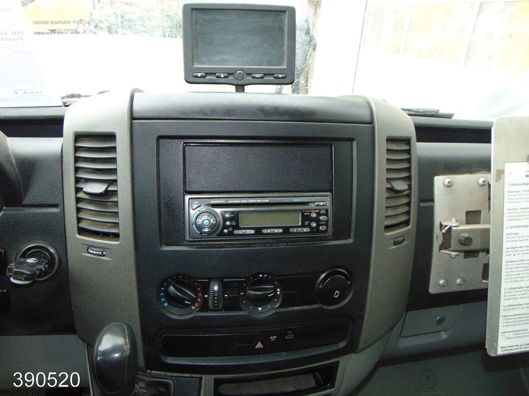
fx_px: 382
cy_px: 198
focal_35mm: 25
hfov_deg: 69.4
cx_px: 264
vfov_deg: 54.9
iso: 200
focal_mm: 4.5
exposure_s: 1/30
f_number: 3
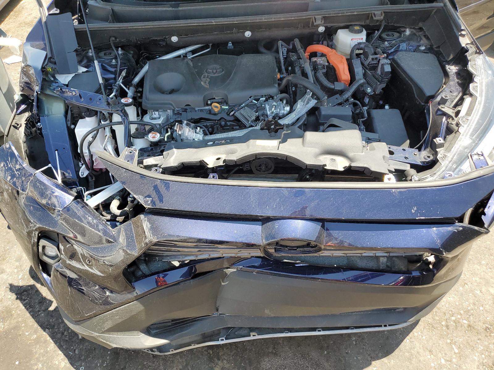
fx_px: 371
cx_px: 247
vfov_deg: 53.1
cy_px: 185
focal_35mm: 26
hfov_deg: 67.3
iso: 50
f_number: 1.5
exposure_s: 1/714
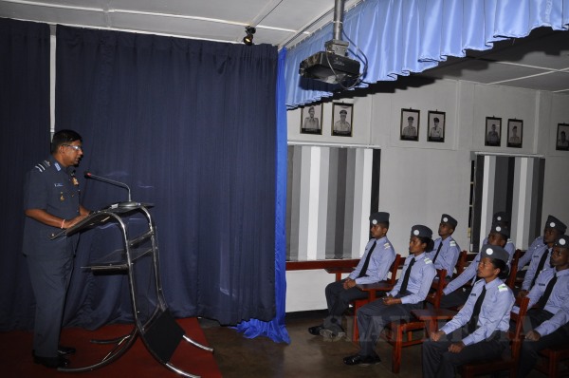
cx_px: 284
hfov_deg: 67.5
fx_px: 426
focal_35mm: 27
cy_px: 189
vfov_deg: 47.8
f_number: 7.1
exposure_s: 1/100
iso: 500
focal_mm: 18
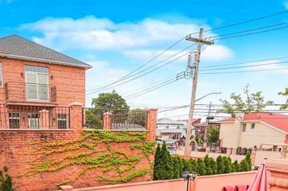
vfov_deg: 34.5
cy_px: 201
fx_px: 272
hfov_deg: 54.7
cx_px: 96
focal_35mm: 34
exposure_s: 1/320
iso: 100
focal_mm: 16
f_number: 5.6
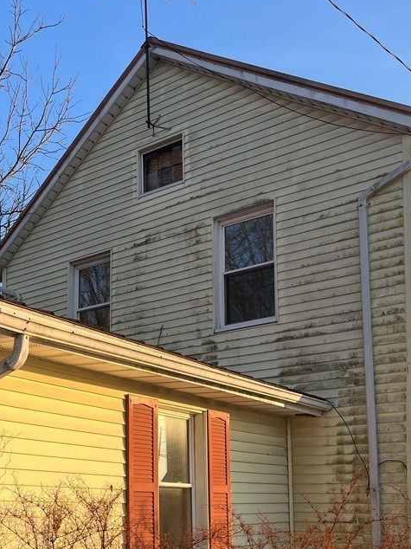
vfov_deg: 43.5
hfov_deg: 34.0
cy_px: 407
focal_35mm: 42
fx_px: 665
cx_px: 131
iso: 50
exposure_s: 1/1018
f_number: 1.6
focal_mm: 5.1
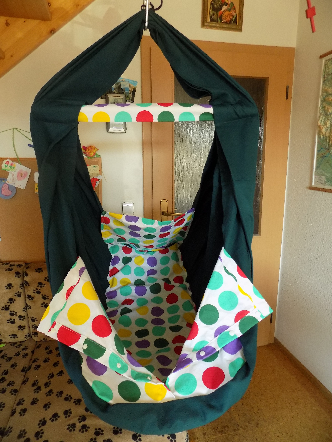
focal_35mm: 23
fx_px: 294
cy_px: 221
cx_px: 166
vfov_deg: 73.9
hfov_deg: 58.9
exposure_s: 1/30
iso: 200
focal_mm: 4
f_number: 3.1
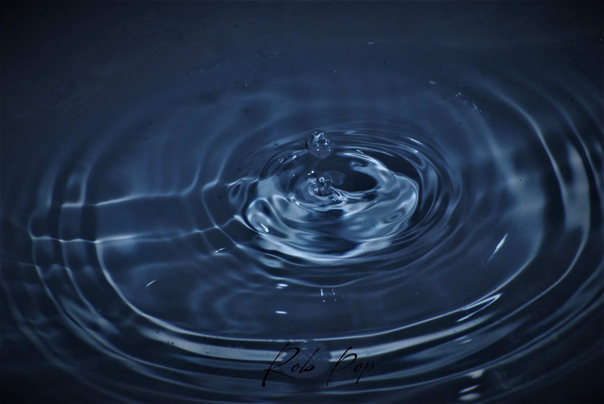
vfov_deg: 4.6
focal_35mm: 300
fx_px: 5040
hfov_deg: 6.9
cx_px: 302
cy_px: 202
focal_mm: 200
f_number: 25
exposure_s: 1/200
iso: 100
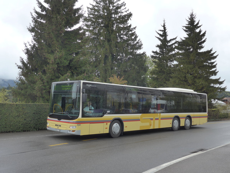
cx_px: 115
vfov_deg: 36.8
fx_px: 259
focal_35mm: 39
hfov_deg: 47.9
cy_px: 86
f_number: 3.5
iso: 160
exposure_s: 1/640
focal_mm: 8
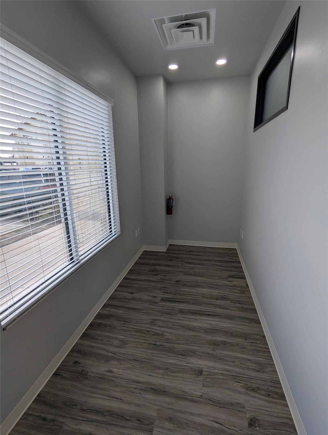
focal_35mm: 16
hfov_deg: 78.3
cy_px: 218
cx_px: 164
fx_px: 202
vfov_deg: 94.4
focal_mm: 2.35
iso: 38
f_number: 2.2
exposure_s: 1/183
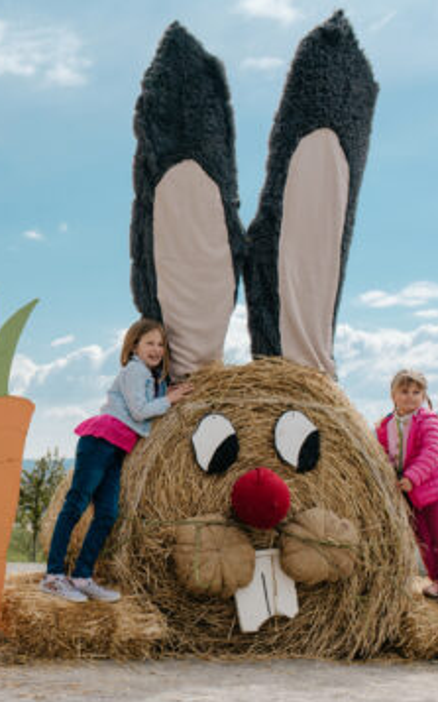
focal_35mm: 64
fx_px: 1223
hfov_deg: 19.3
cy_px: 338
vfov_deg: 32.0
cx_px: -75
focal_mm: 35
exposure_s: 1/2000
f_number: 4
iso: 100
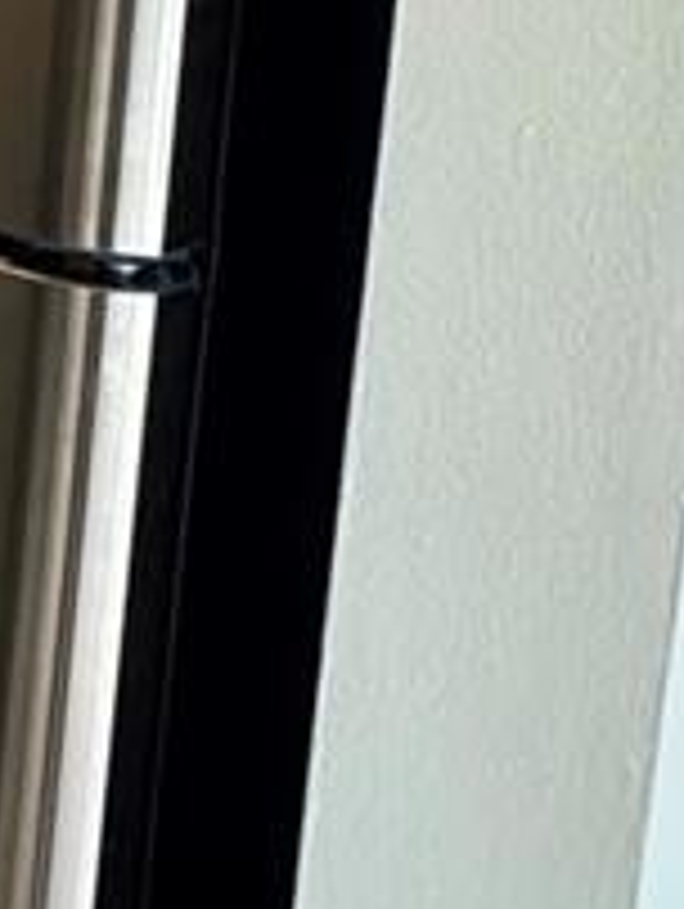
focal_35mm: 83
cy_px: -40
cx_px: -1238
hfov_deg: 11.8
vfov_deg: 22.5
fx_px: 2182
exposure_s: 1/120
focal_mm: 2.22
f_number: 2.2
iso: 320
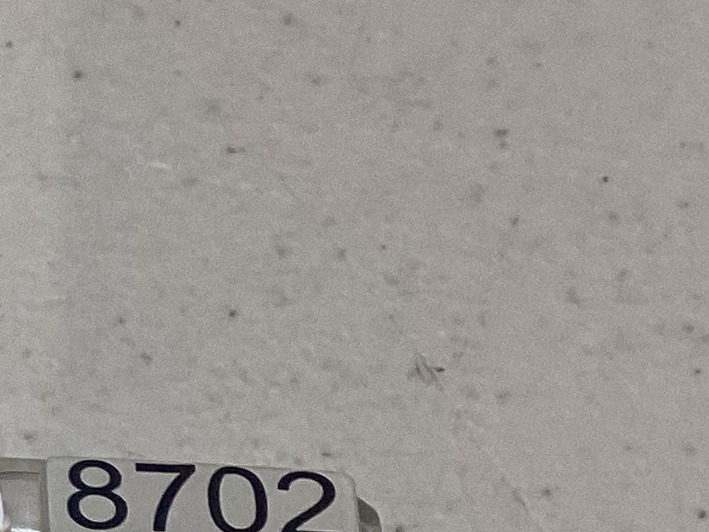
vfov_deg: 11.1
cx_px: -342
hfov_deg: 14.1
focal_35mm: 131
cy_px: 617
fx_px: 2683
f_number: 2.4
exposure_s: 1/60
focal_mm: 3.3
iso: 64
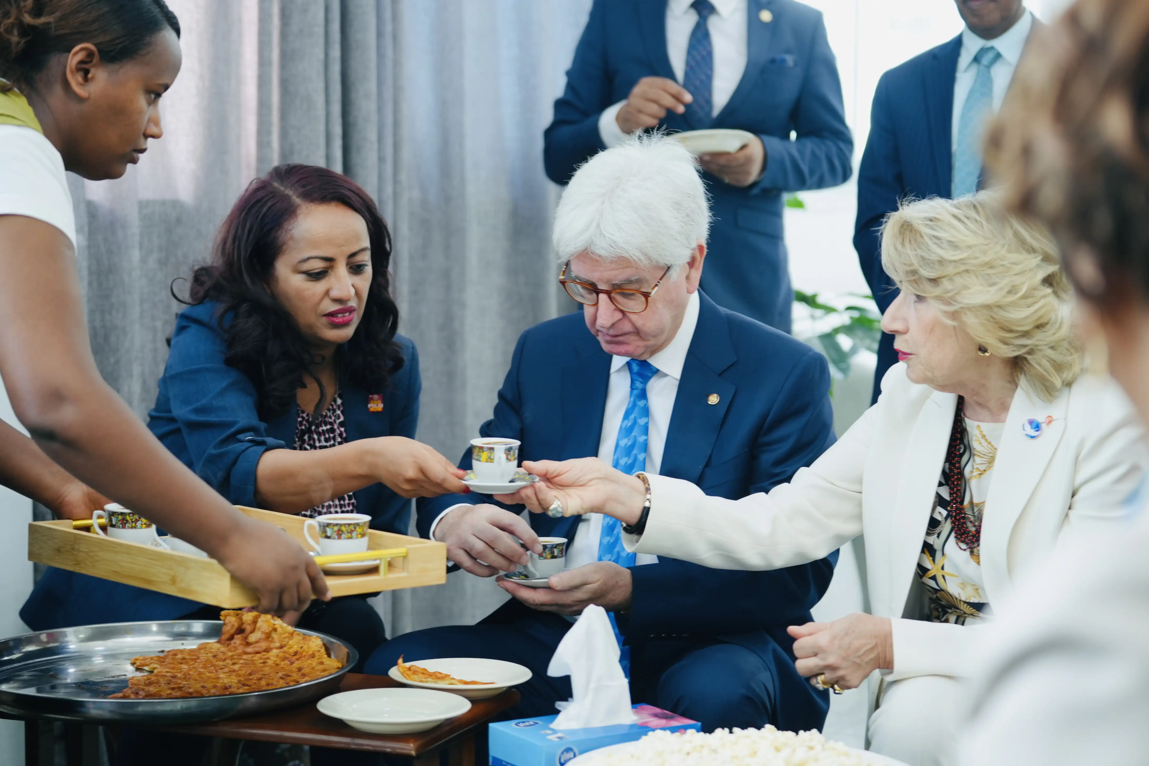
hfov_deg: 28.8
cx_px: 574
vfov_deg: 19.5
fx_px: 2234
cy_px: 383
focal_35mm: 70
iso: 500
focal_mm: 70
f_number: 2.8
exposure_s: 1/100
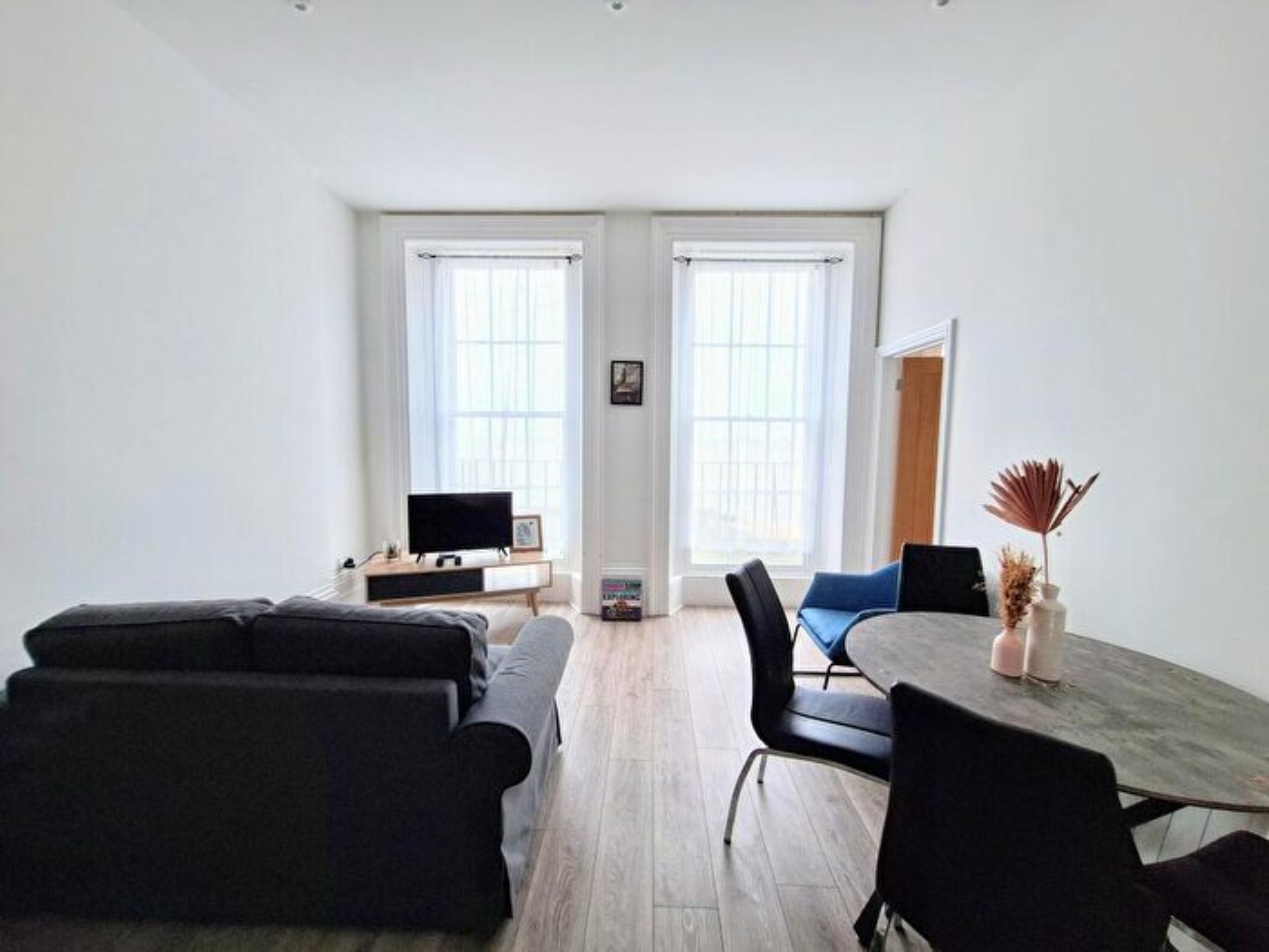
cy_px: 476
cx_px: 634
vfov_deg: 89.9
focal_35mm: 13
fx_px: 477
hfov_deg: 106.2
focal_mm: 1.74
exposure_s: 1/108
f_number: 2.2
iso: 40
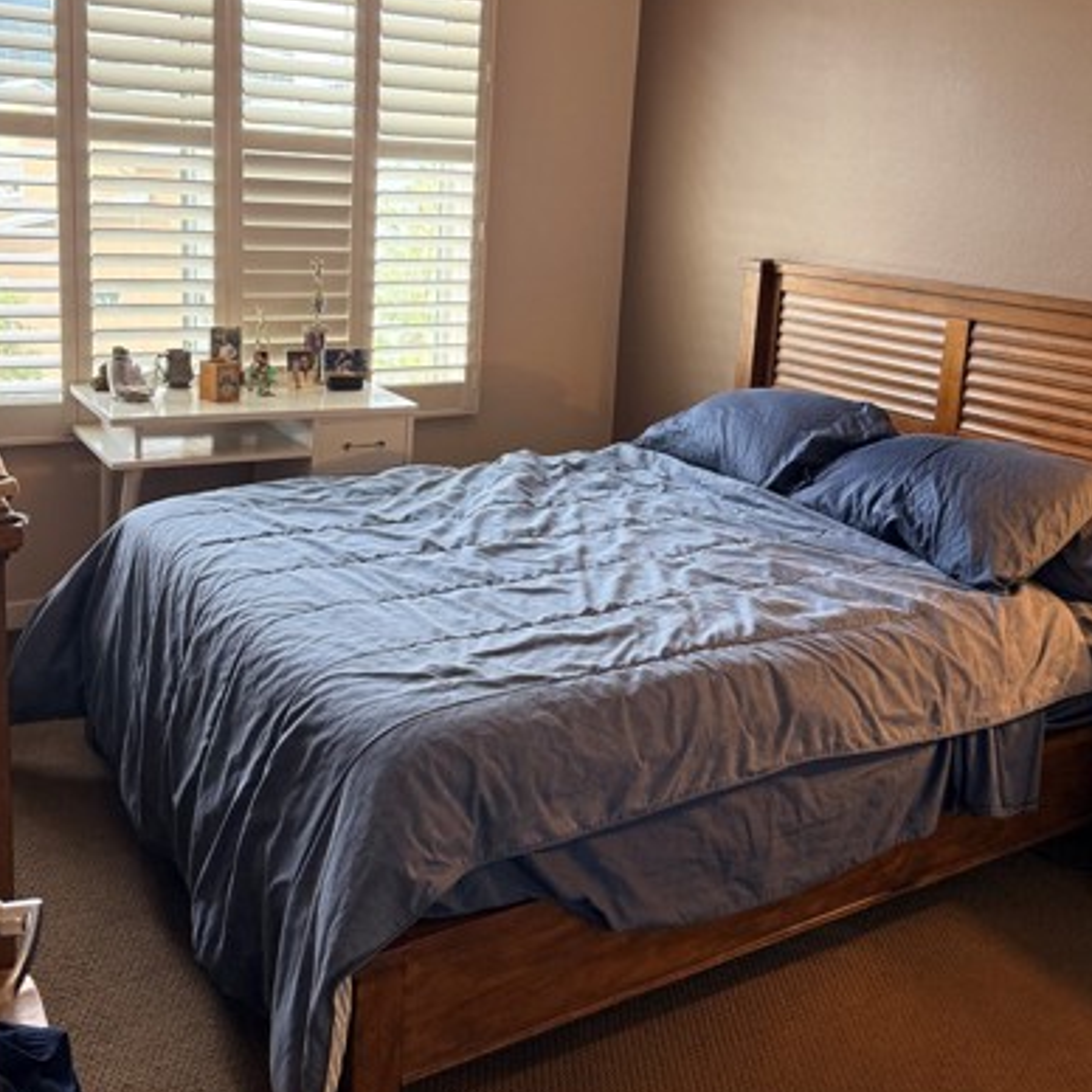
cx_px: 554
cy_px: 411
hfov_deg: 47.2
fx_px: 1249
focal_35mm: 35
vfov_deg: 46.8
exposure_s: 1/120
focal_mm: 6.76
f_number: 1.78
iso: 200
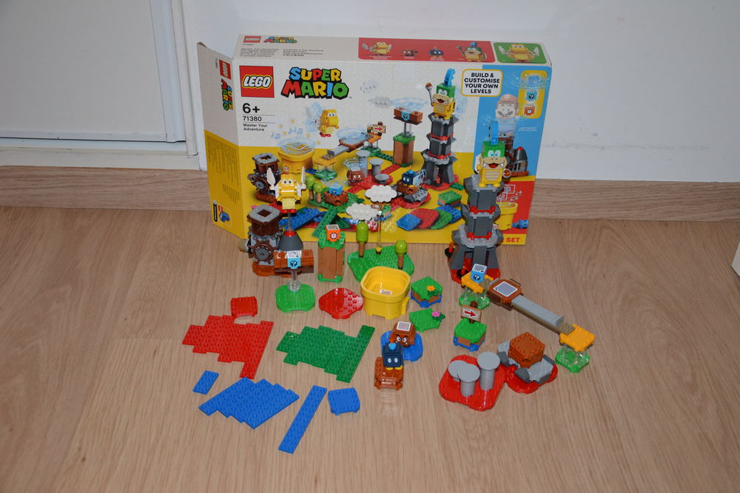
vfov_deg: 31.9
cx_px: 370
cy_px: 246
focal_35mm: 42
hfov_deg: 46.4
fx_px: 863
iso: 1600
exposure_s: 1/60
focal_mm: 28
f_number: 4
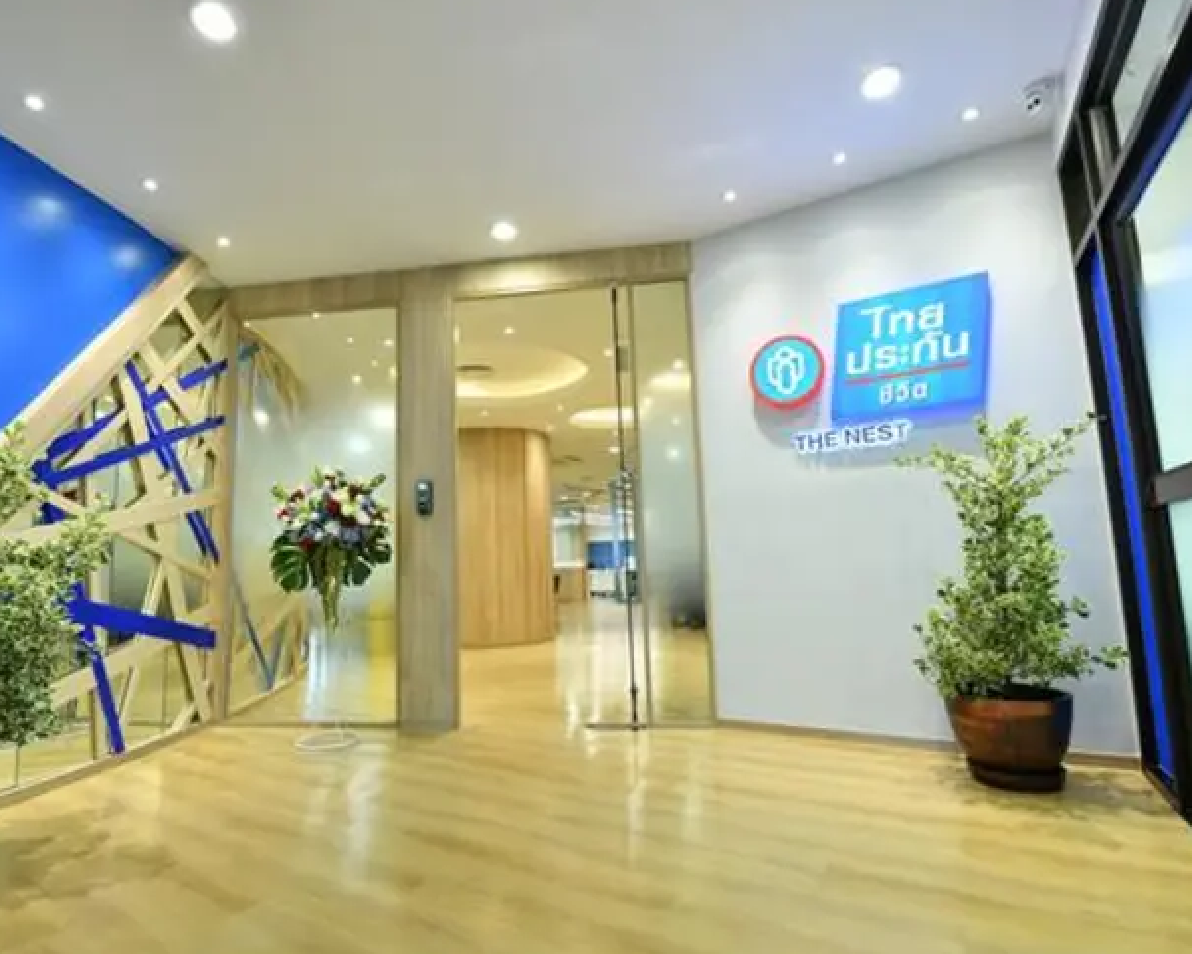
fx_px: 600
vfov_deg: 77.0
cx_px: 548
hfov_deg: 89.4
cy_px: 496
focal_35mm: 17
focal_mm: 14
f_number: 4
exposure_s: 1/125
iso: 1000
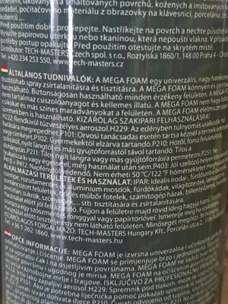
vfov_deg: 33.2
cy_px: 152
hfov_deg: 25.2
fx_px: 509
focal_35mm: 58
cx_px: 114
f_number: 1.75
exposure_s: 1/25
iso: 2731
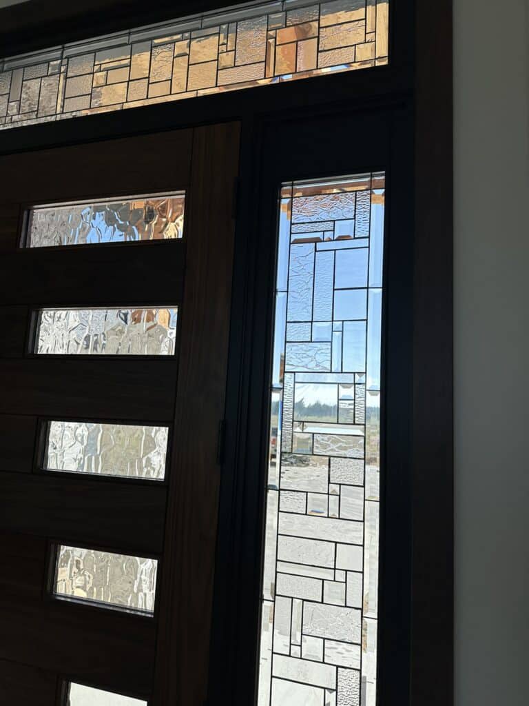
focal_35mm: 24
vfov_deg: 71.6
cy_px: 353
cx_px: 264
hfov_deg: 56.8
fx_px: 489
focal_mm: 6.86
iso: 80
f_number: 1.78
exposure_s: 1/1845
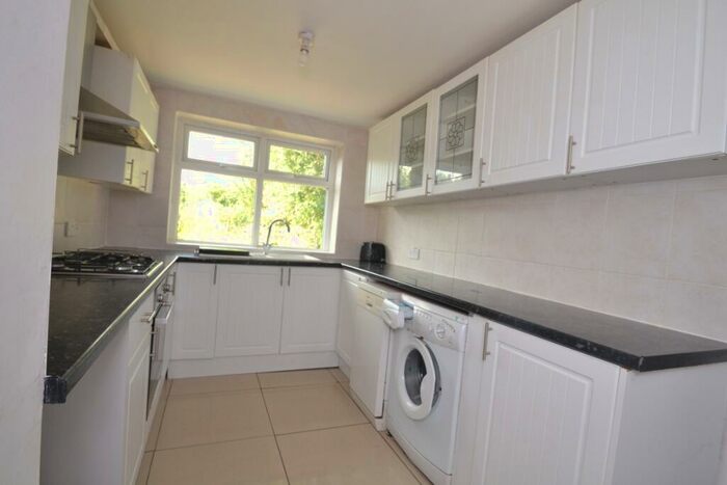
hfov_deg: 95.0
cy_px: 242
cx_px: 364
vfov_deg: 72.1
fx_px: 333
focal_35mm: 16
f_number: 5
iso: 400
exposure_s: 1/100
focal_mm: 11
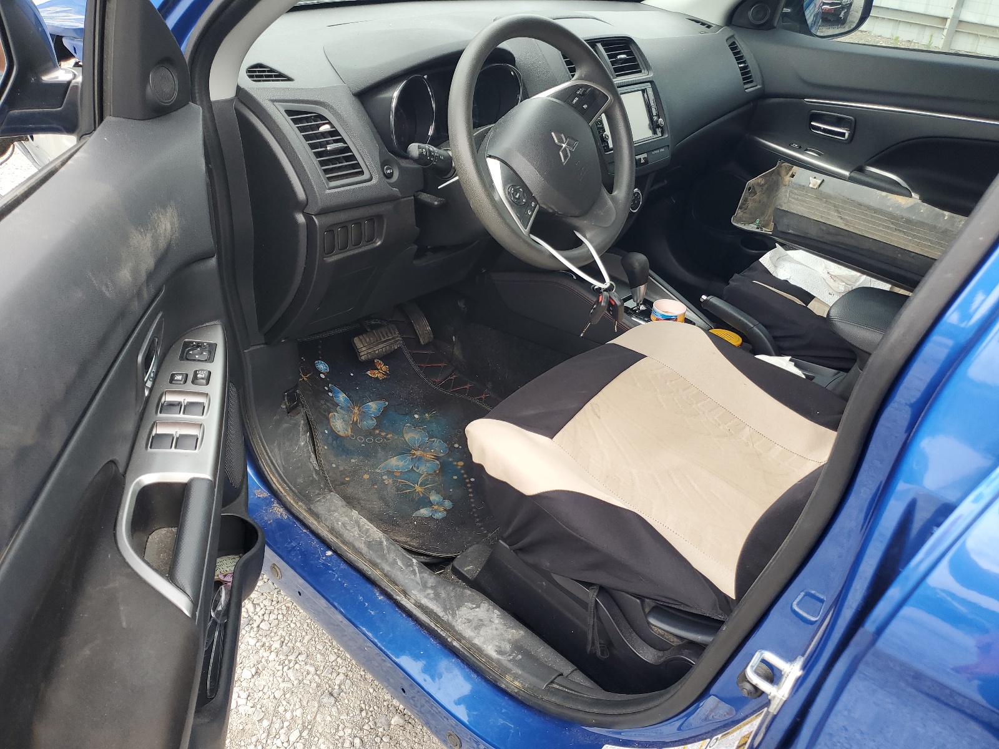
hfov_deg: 67.3
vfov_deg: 53.1
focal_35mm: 26
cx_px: 500
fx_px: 750
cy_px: 374
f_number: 1.5
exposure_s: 1/357
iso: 50
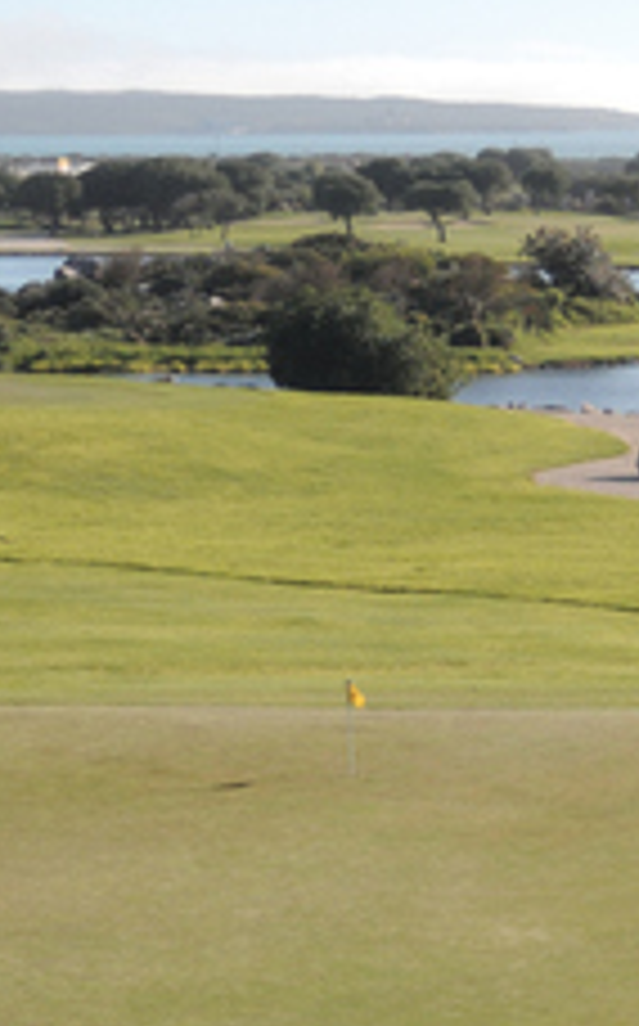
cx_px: 288
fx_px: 4553
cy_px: 560
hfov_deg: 8.0
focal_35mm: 163
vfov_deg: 12.9
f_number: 3.5
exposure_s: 1/800
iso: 100
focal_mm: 10.7
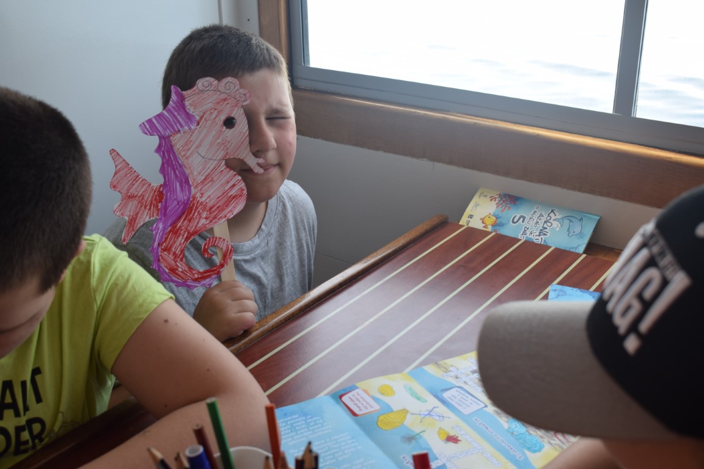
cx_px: 352
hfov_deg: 45.0
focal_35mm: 44
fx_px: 851
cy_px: 234
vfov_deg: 30.8
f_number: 7.1
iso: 400
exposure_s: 1/200
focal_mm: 29
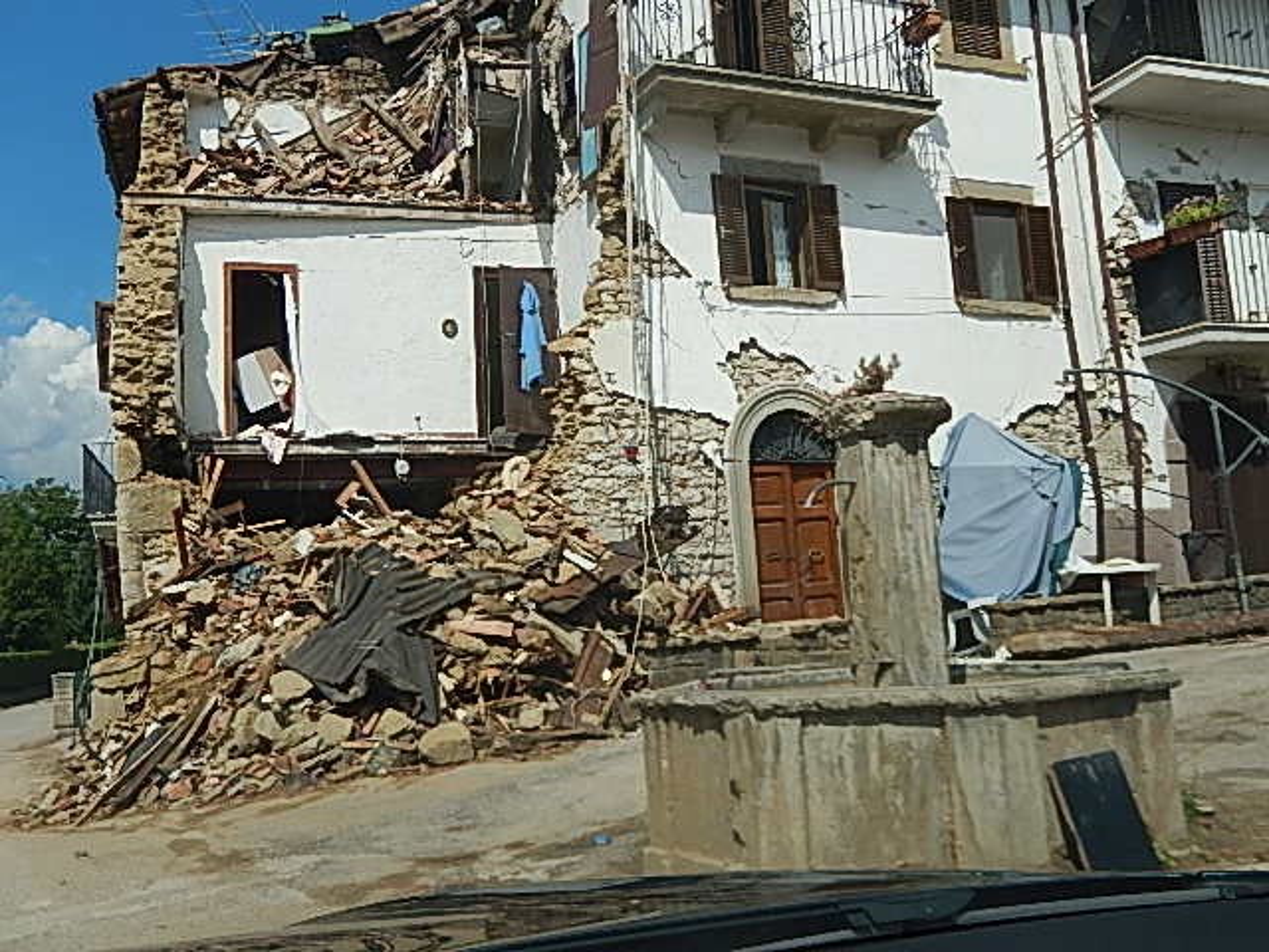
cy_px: 476
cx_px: 634
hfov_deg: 51.4
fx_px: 1320
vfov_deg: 39.7
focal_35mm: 36
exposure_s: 1/400
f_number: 8
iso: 125
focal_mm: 6.5
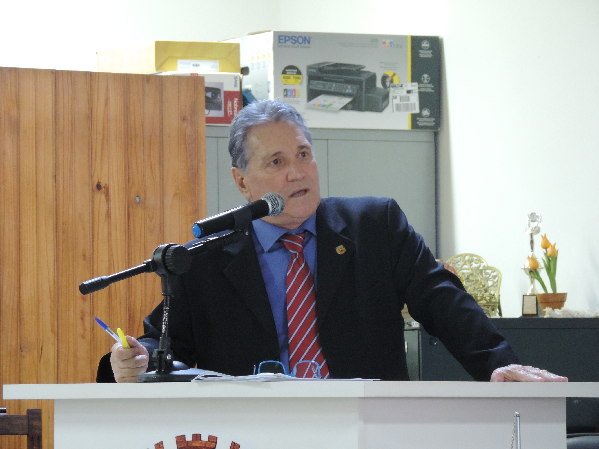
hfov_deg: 7.9
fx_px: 4326
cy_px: 224
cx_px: 300
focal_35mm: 250
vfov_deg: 5.9
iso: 800
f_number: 4.7
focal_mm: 44.5
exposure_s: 1/8
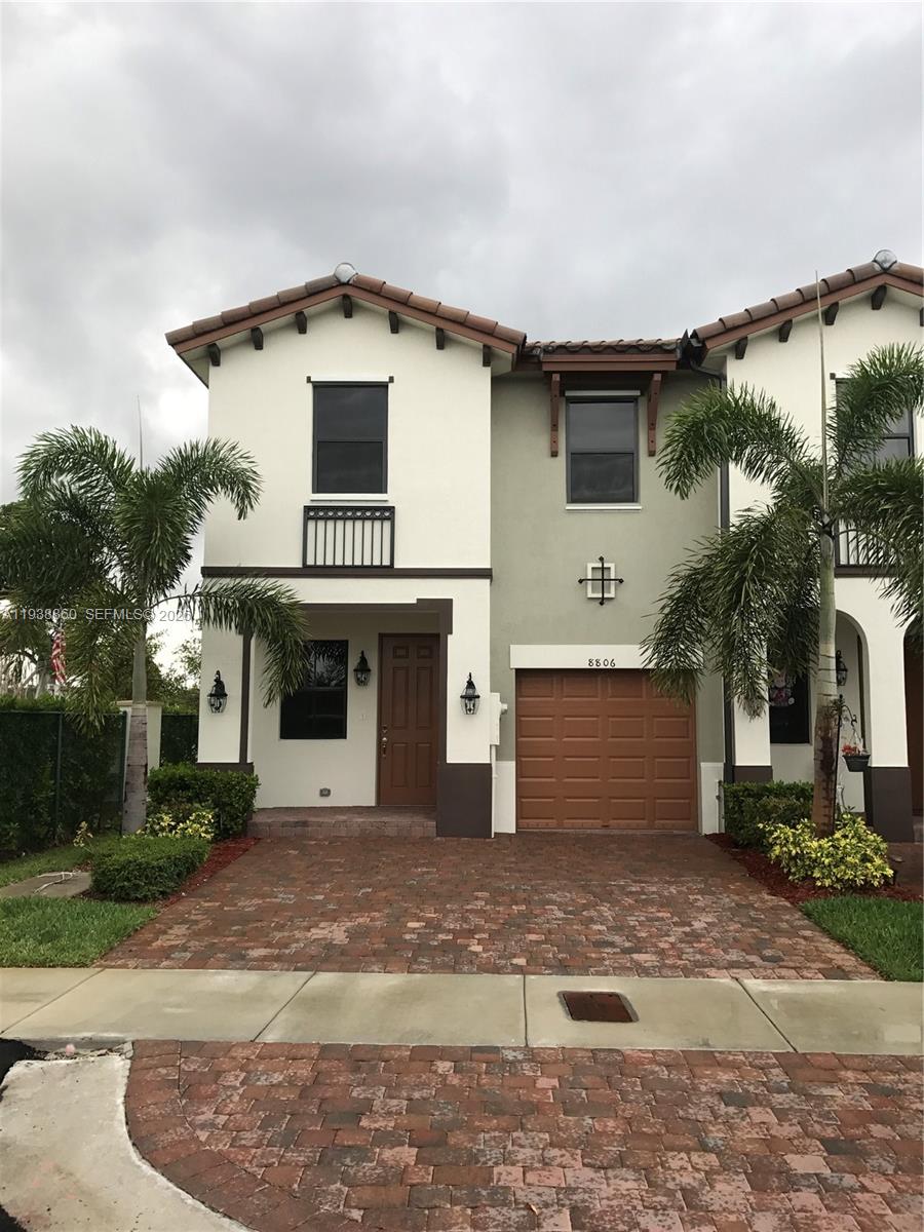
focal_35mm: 28
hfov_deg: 49.7
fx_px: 997
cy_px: 616
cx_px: 462
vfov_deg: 63.4
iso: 20
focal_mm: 3.99
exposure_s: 1/357
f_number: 1.8
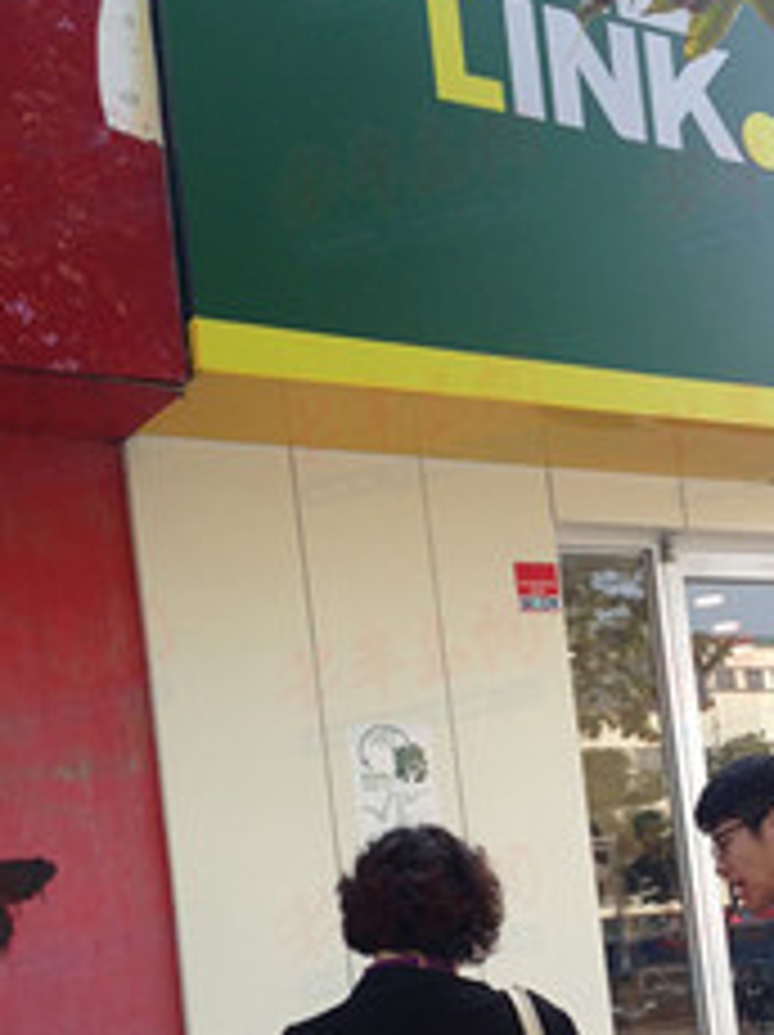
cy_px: 868
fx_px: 1822
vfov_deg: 30.7
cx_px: 590
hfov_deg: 23.7
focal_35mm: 61
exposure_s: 1/280
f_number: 2.4
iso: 50
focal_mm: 4.28
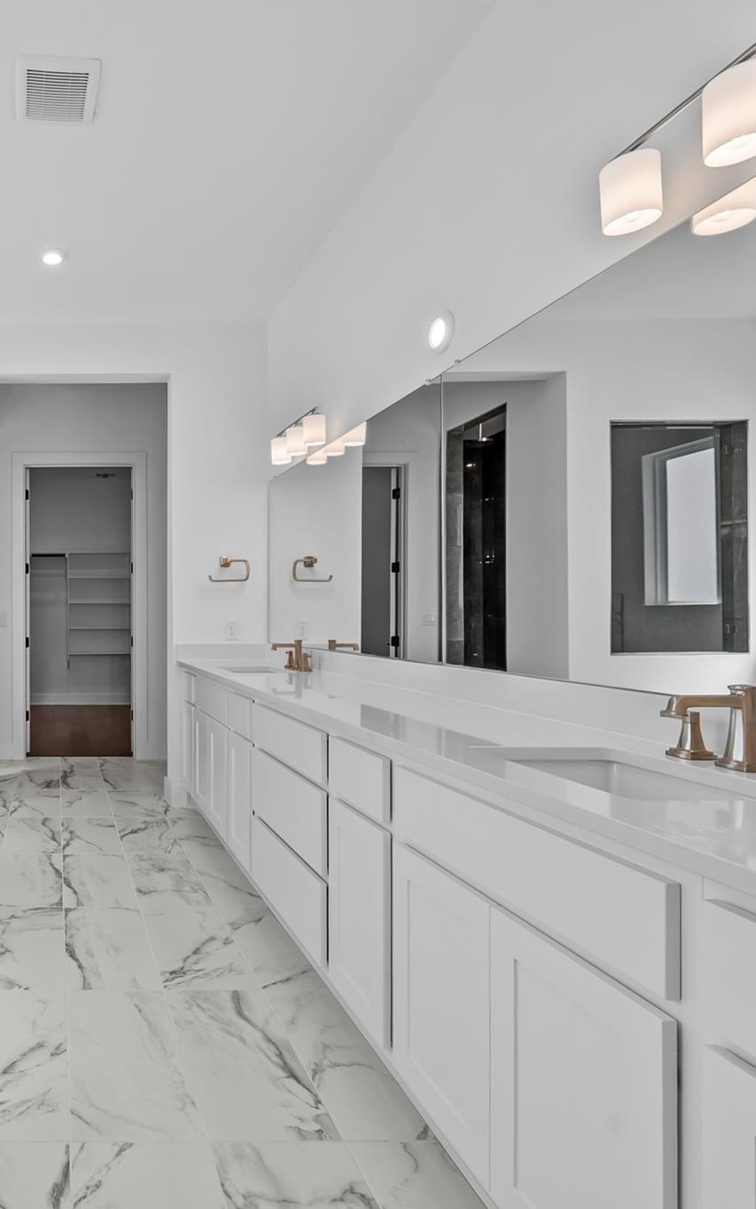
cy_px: 607
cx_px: 55
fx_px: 659
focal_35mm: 20
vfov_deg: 85.1
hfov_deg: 51.5
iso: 160
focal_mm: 13
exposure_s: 1/4
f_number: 11
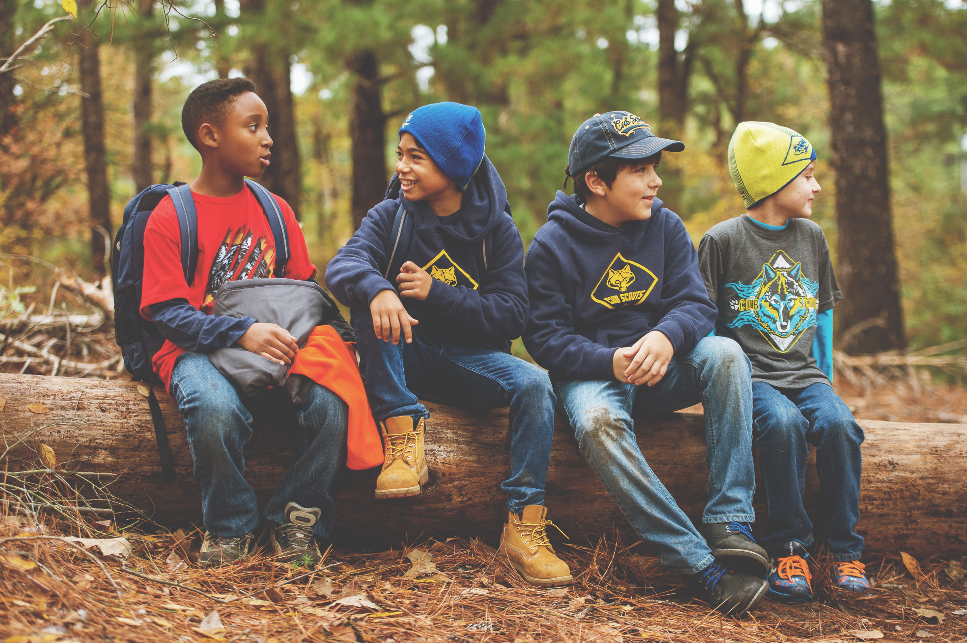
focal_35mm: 70
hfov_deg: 28.9
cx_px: 484
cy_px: 322
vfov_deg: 19.4
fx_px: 1879
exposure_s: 1/500
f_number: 4
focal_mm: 70
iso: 1000
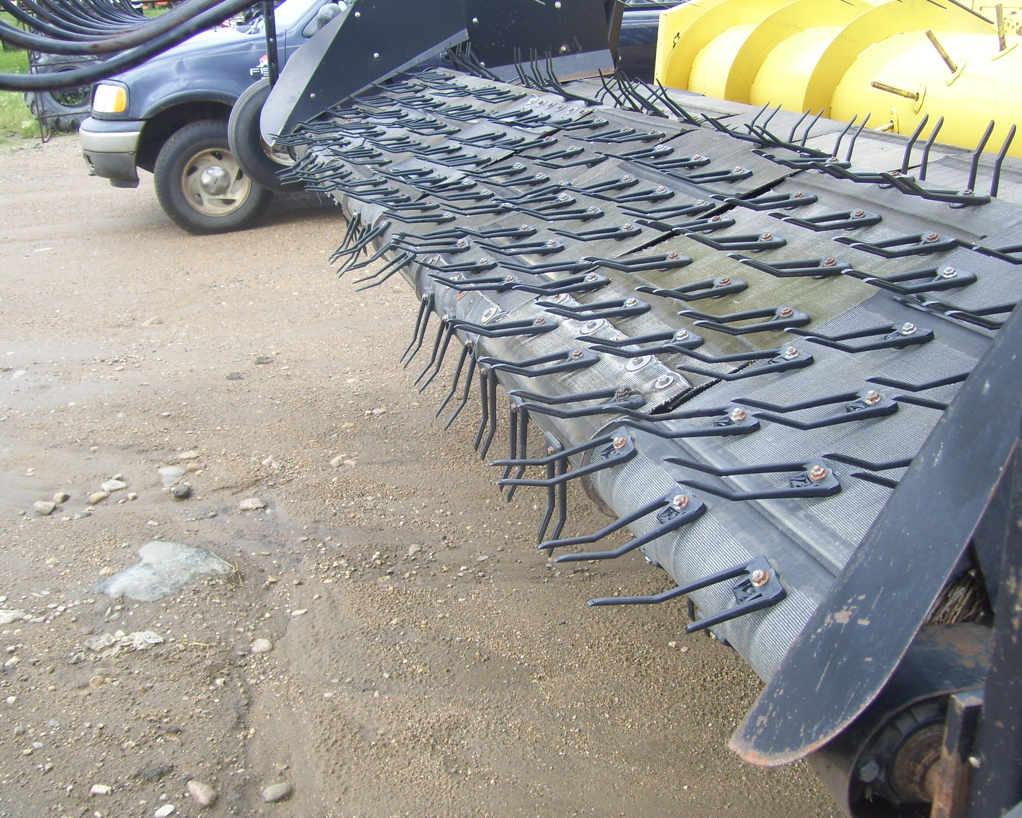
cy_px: 409
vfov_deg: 39.2
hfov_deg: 47.9
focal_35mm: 38
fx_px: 1149
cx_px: 511
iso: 80
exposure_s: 1/500
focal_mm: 6
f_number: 2.7
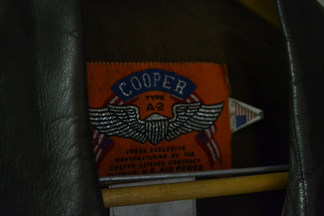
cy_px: 108
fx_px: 621
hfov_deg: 29.2
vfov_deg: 19.7
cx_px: 162
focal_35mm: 69
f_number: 5.6
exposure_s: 1/30
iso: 3200
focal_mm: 46
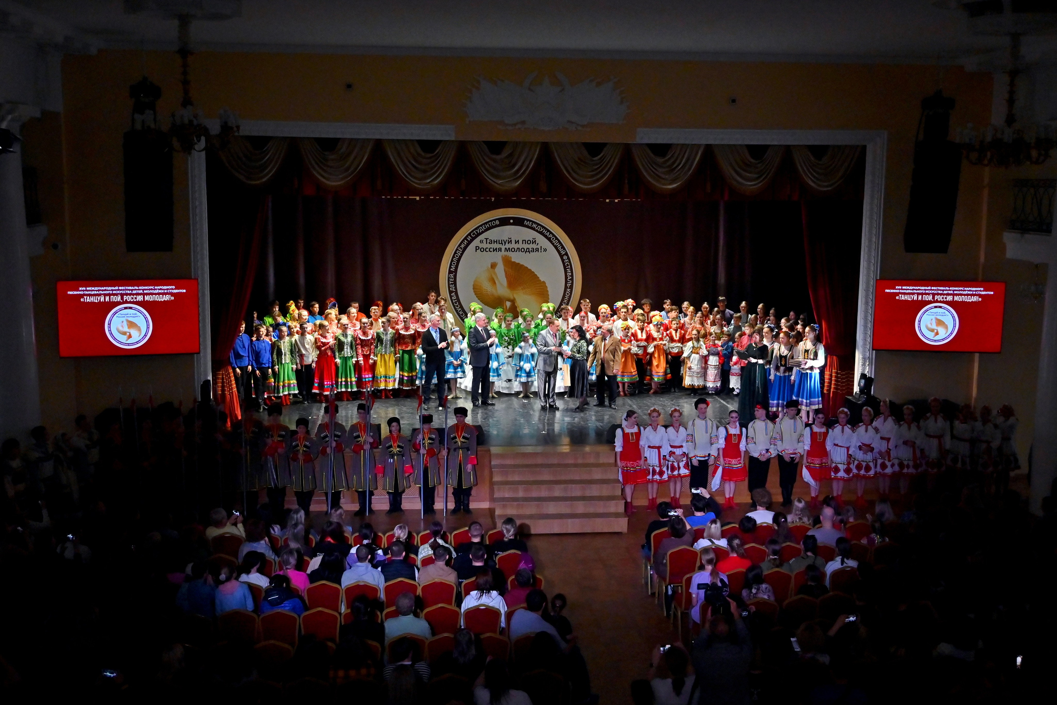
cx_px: 528
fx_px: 1145
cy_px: 352
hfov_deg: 49.6
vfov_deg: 34.2
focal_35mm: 39
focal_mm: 26
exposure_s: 1/350
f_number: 5.6
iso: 1600
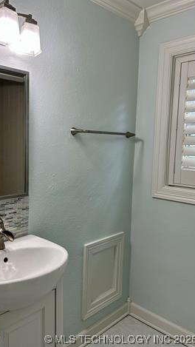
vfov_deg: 66.1
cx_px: 66
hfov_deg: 39.8
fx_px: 266
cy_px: 172
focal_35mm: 29
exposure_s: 1/124
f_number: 1.5
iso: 64
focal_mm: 5.7
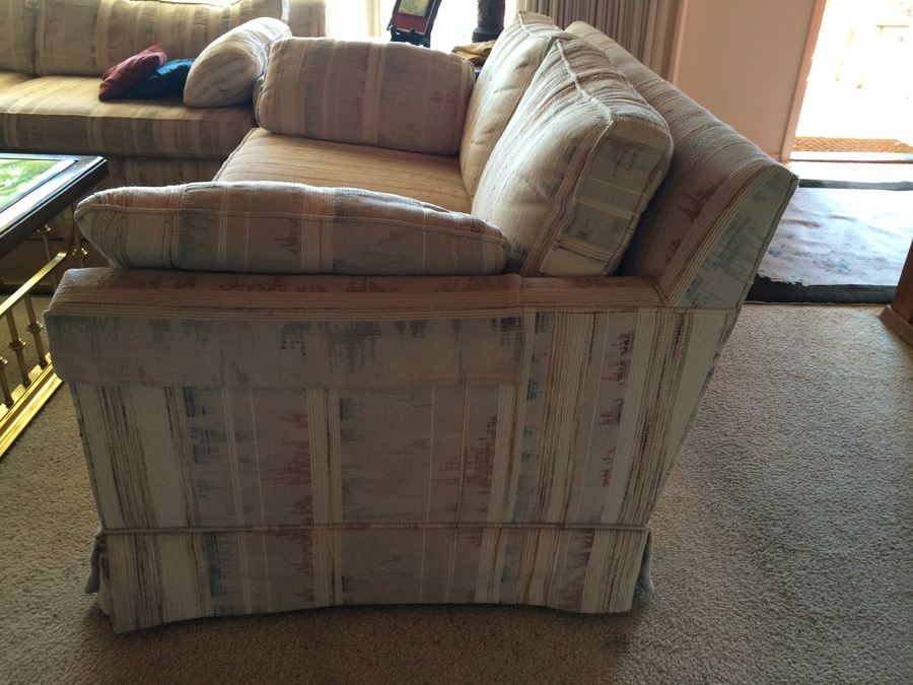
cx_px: 456
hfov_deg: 60.0
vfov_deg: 46.8
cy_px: 342
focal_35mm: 30
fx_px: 791
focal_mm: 4.12
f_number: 2.2
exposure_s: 1/30
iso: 64
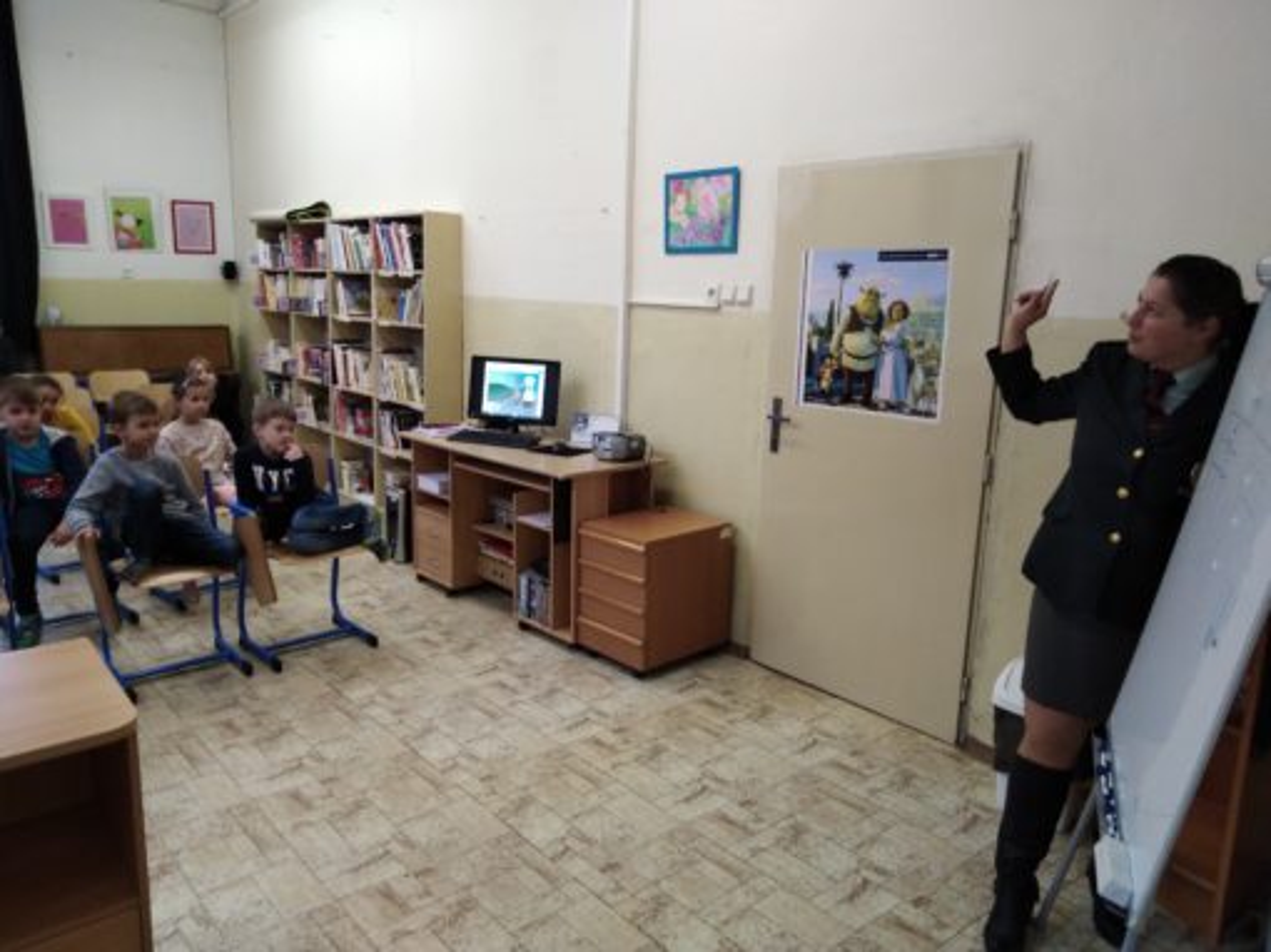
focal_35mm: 26
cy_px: 476
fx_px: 954
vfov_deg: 53.0
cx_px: 636
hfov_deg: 67.3
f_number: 2.2
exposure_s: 1/33.3
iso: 390
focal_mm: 3.46
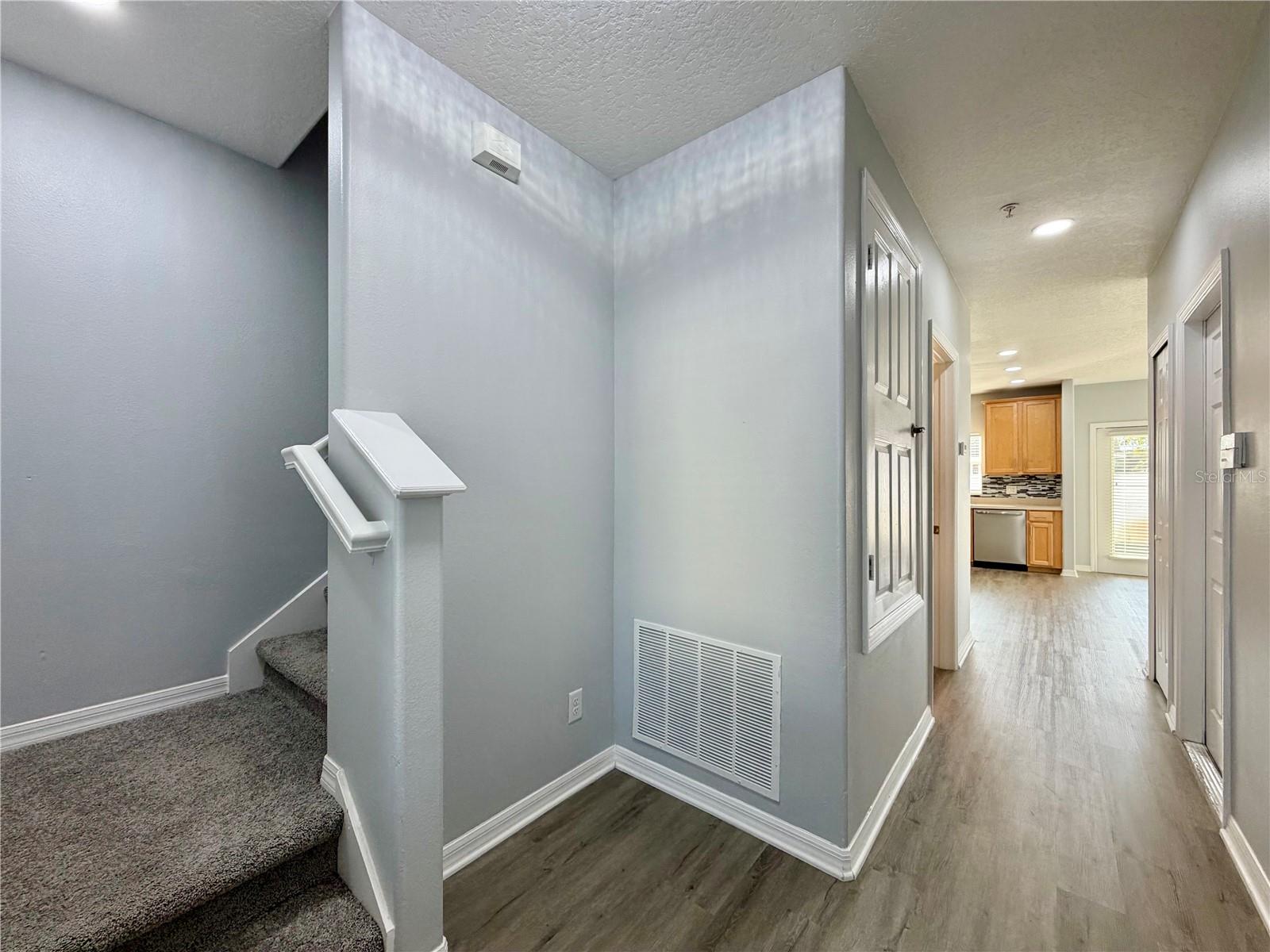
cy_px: 476
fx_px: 514
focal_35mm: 14
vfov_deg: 85.7
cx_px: 635
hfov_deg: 102.1
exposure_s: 1/120
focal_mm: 2.22
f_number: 2.2
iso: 160
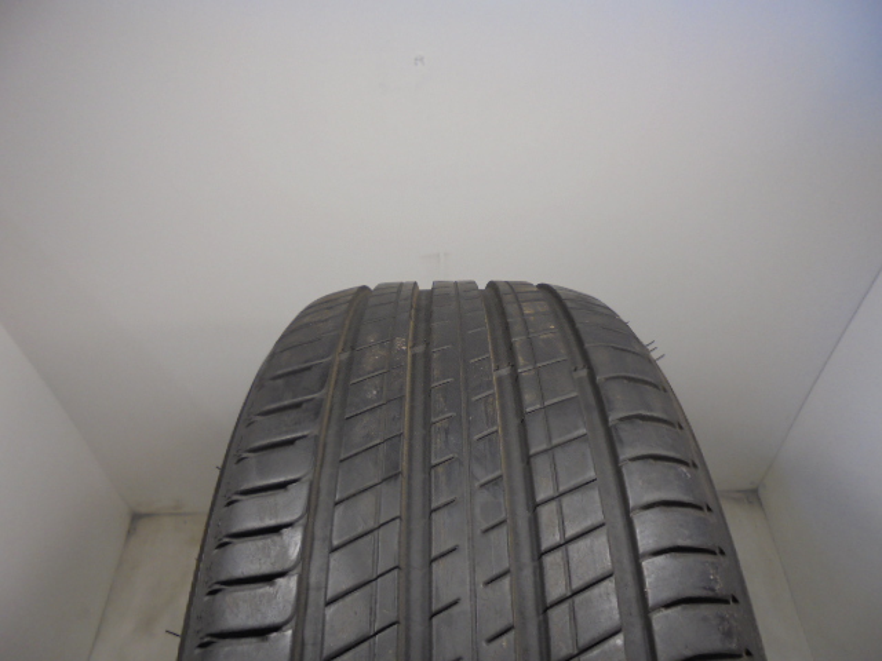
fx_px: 662
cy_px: 330
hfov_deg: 67.3
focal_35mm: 26
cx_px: 441
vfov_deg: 53.1
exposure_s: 1/30
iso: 100
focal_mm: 4.6
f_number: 3.5
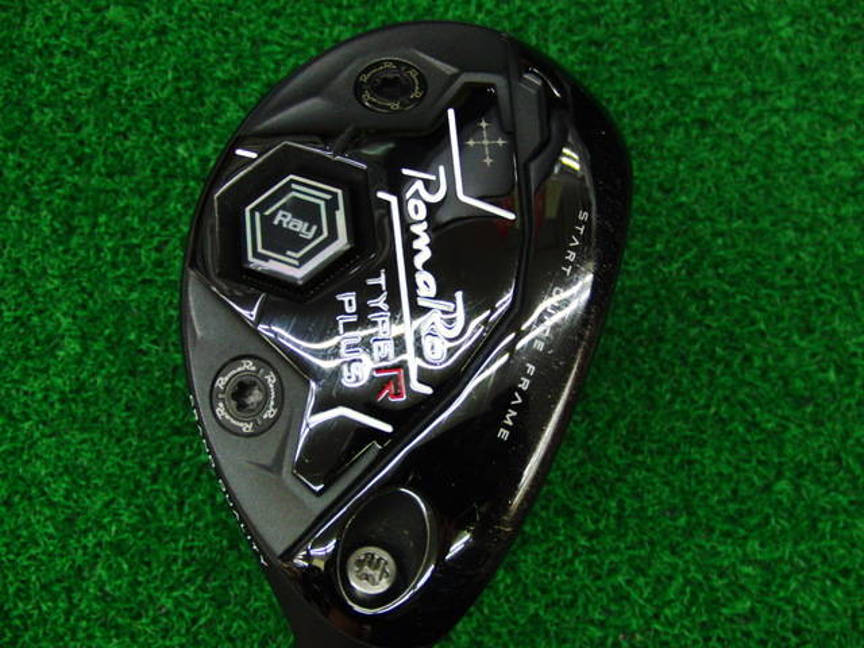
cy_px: 324
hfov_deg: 50.1
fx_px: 924
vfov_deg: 38.7
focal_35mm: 37
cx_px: 432
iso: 400
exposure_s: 1/60
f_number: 3.6
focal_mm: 6.42
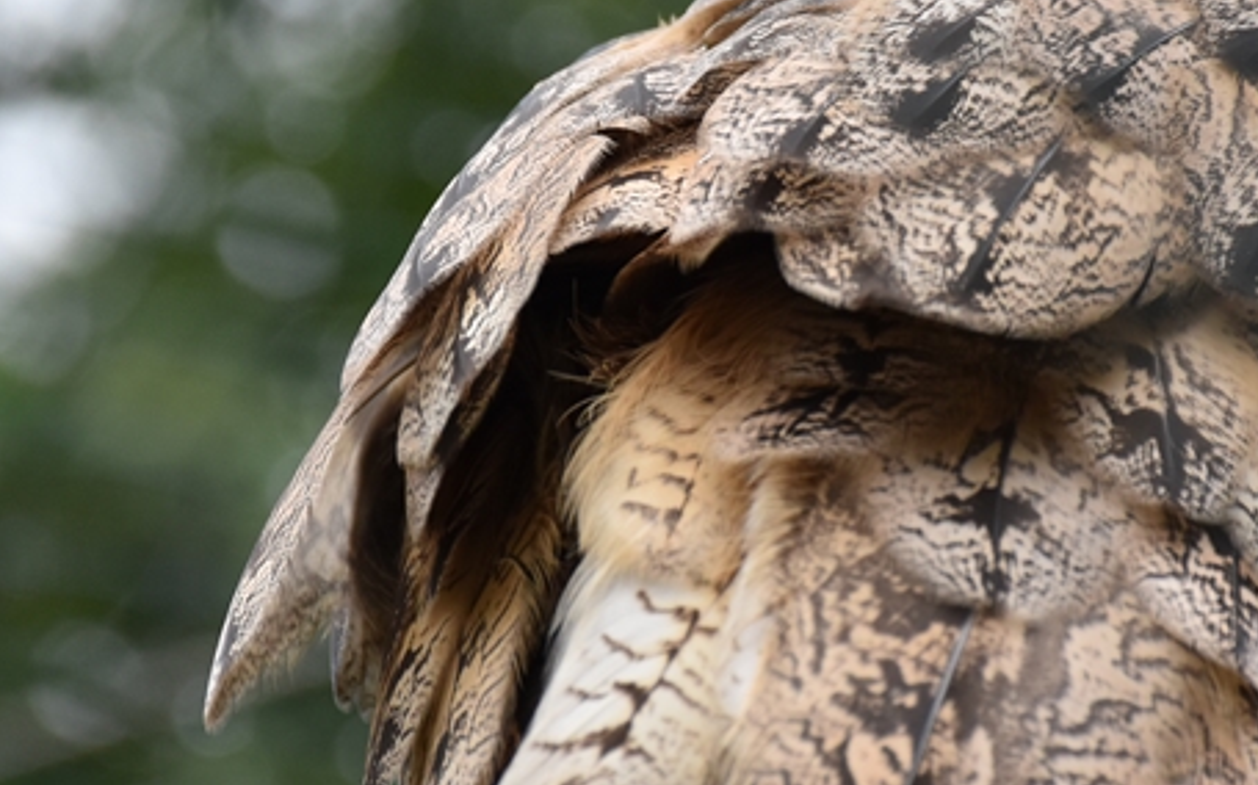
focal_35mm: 482
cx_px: 735
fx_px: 16519
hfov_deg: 4.4
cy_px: 225
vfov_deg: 2.7
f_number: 5.6
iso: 800
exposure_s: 1/640
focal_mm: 140
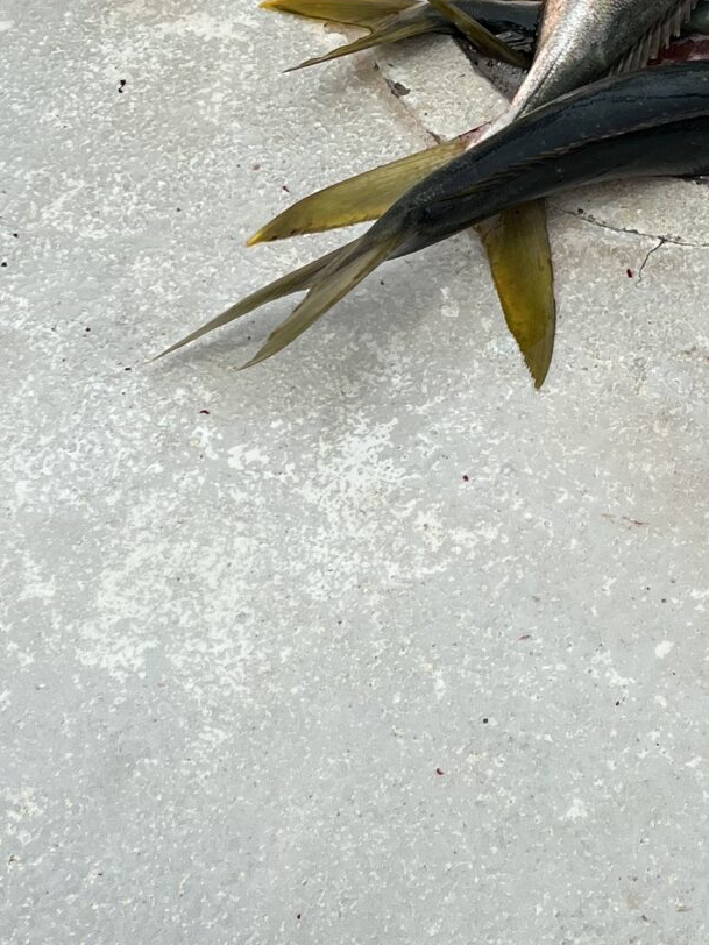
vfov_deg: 22.5
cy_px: -88
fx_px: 2239
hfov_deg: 17.6
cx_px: 694
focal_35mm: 82
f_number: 1.6
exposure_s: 1/6173
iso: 50
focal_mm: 5.1
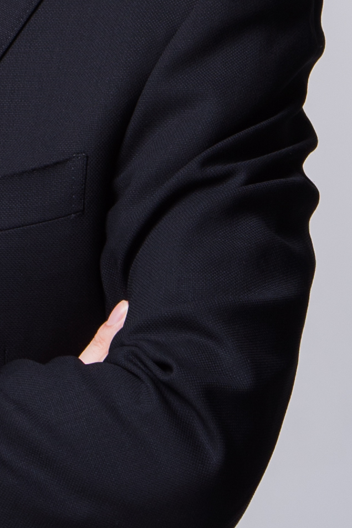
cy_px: -290
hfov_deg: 3.6
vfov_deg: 5.4
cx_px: -177
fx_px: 5552
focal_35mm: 379
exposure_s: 1/125
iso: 100
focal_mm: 85
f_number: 9
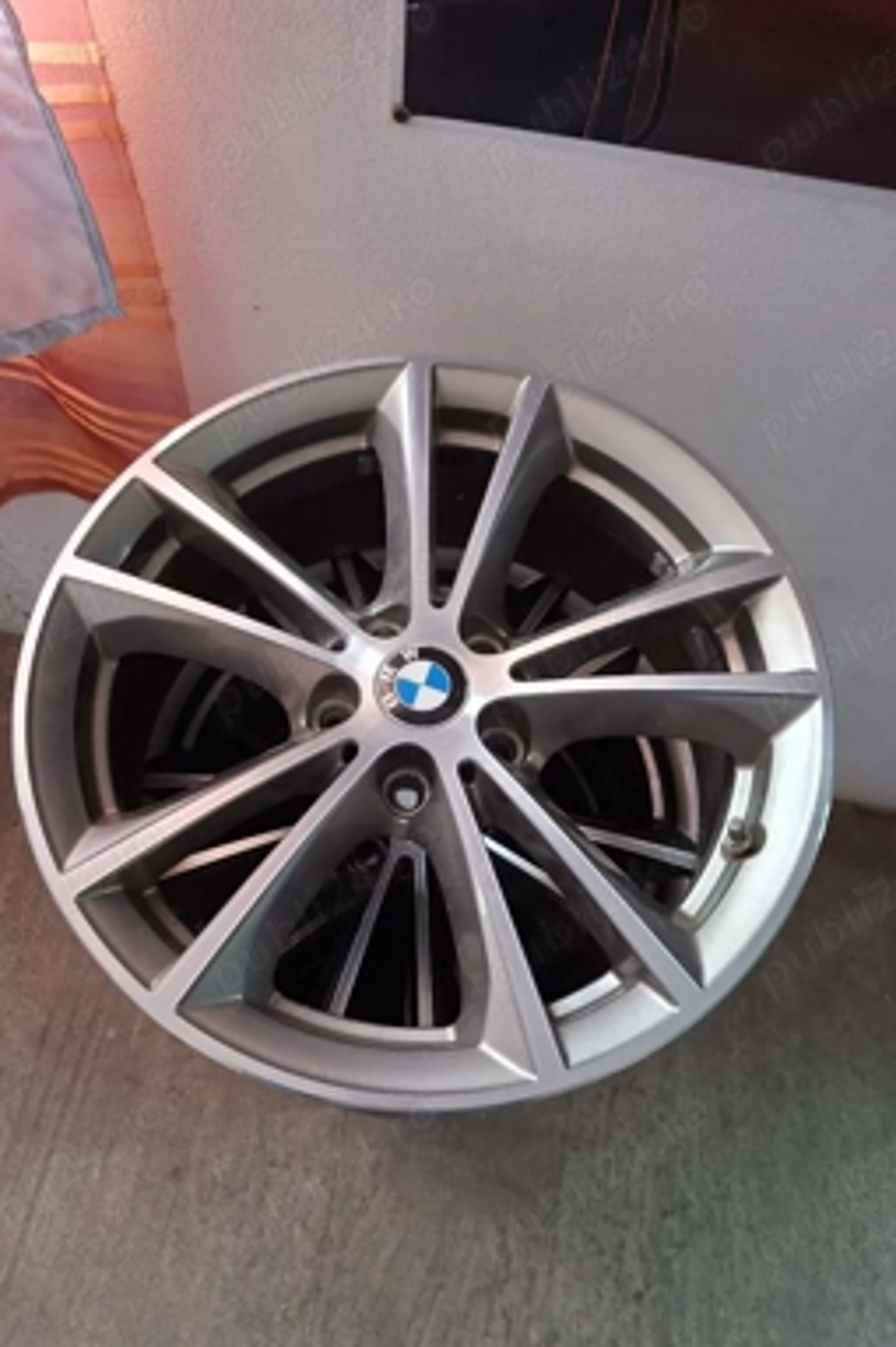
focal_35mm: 25
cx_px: 394
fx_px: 934
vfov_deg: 71.5
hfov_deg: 51.1
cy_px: 675
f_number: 1.8
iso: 400
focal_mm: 5.54
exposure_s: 1/25
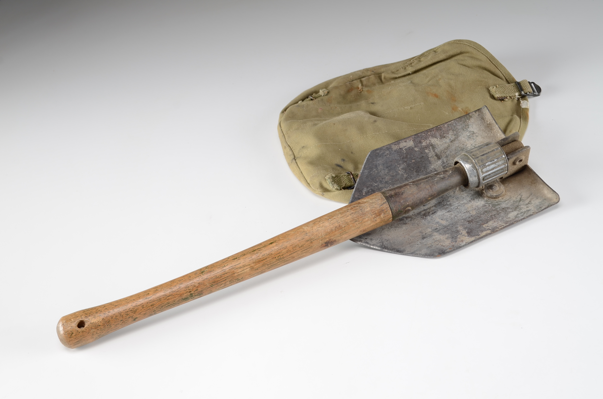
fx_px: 878
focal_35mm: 52
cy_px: 200
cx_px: 302
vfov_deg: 25.6
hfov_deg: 37.9
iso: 100
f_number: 7.1
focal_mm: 35
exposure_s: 1/100
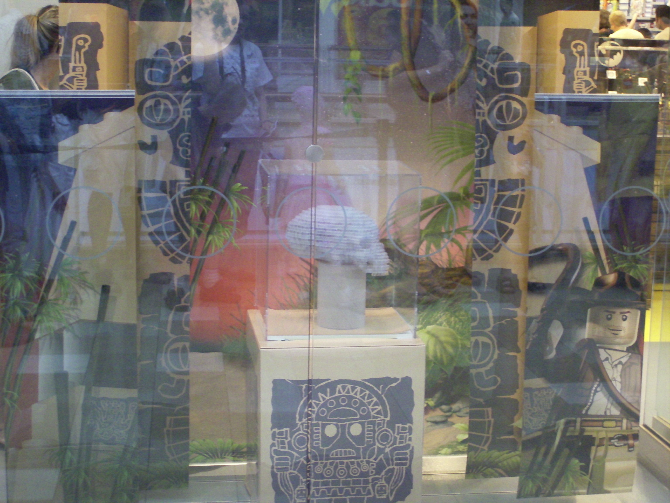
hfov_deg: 30.3
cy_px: 252
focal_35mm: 64
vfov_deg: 22.9
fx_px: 1239
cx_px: 335
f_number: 4
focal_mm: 11.89
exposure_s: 1/45
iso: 400
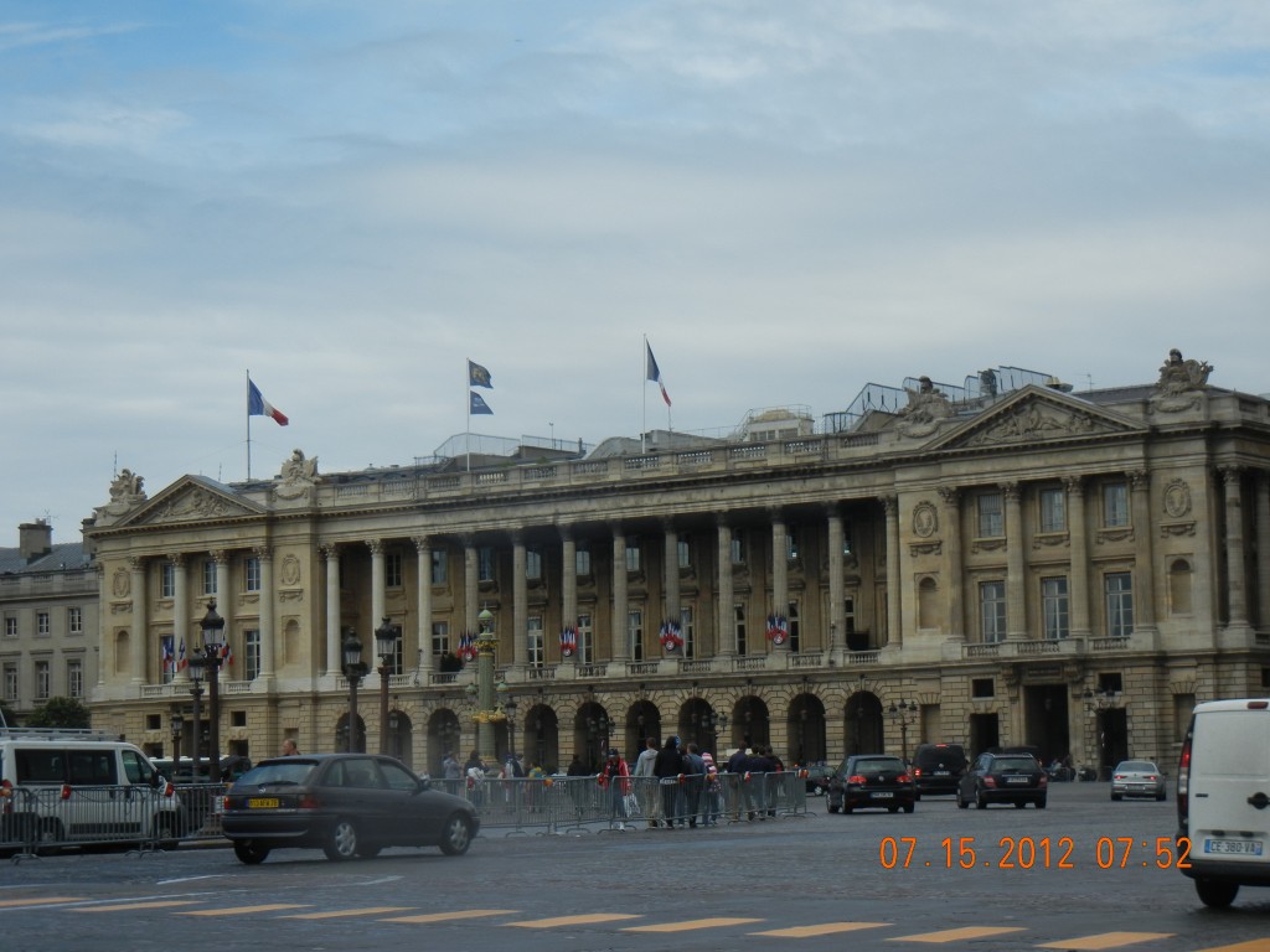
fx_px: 2825
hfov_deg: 25.3
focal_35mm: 77
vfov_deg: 19.1
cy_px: 476
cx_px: 635
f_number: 8.6
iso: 160
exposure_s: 1/418
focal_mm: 13.9
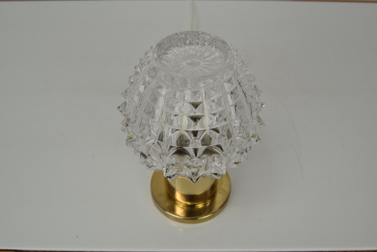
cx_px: 188
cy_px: 126
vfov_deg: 34.3
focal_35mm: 39
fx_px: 409
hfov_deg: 49.5
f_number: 10
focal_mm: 26
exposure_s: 1/400
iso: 1600
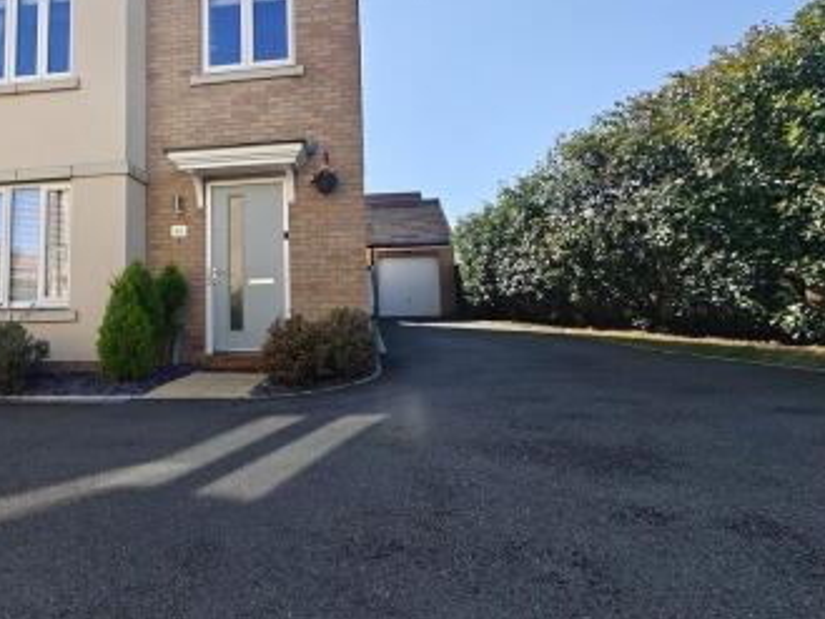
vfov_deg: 71.2
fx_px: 429
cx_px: 300
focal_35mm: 18
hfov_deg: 85.7
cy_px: 262
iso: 64
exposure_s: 1/713
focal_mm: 2.62
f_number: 2.2
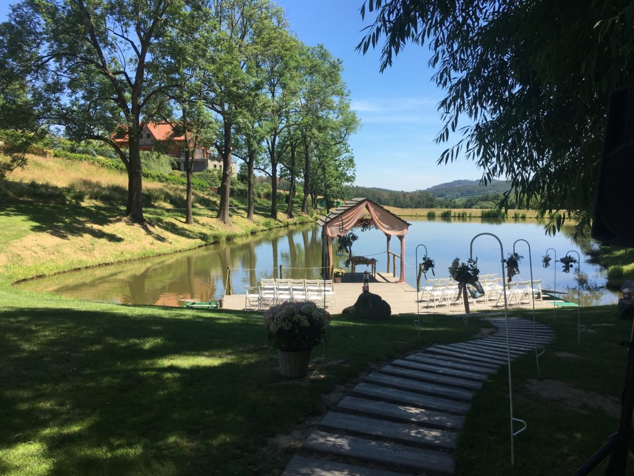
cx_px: 317
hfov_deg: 61.7
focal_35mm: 29
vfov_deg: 48.2
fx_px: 531
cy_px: 238
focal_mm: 4.15
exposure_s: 1/1083
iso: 25
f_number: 2.2
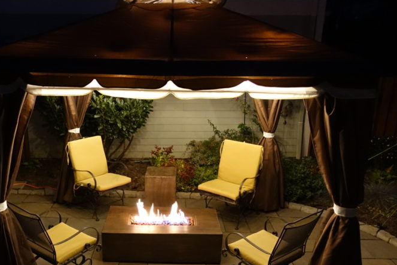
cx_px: 154
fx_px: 408
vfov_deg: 35.7
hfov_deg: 51.4
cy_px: 172
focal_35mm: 37
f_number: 1.8
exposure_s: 1/8
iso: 1250
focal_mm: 8.8
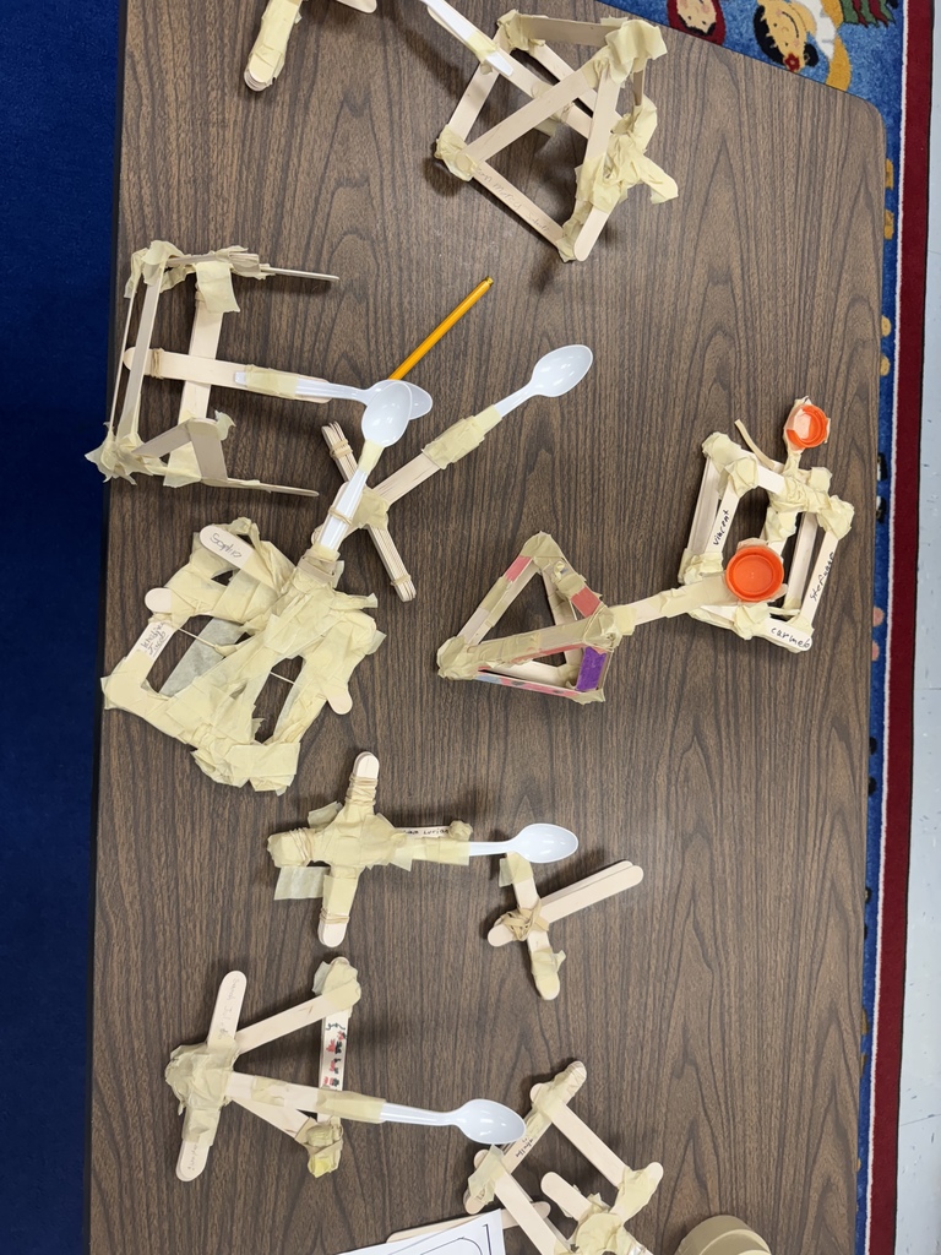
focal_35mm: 24
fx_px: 870
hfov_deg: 56.8
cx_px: 470
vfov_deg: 71.6
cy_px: 628
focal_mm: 6.76
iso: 160
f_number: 1.78
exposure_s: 1/120
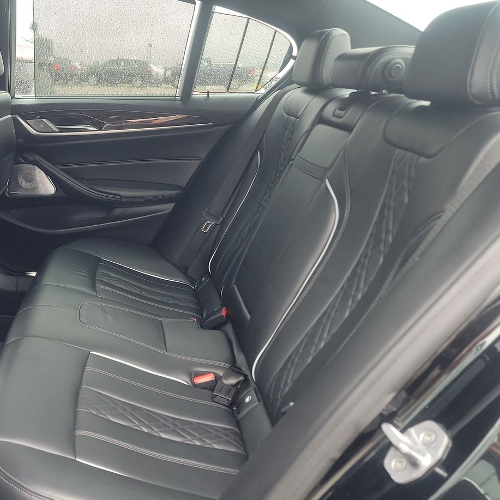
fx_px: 605
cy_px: 314
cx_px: 122
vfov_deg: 44.5
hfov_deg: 43.4
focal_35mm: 37
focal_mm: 6.7
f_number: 1.8
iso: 112
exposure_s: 1/59
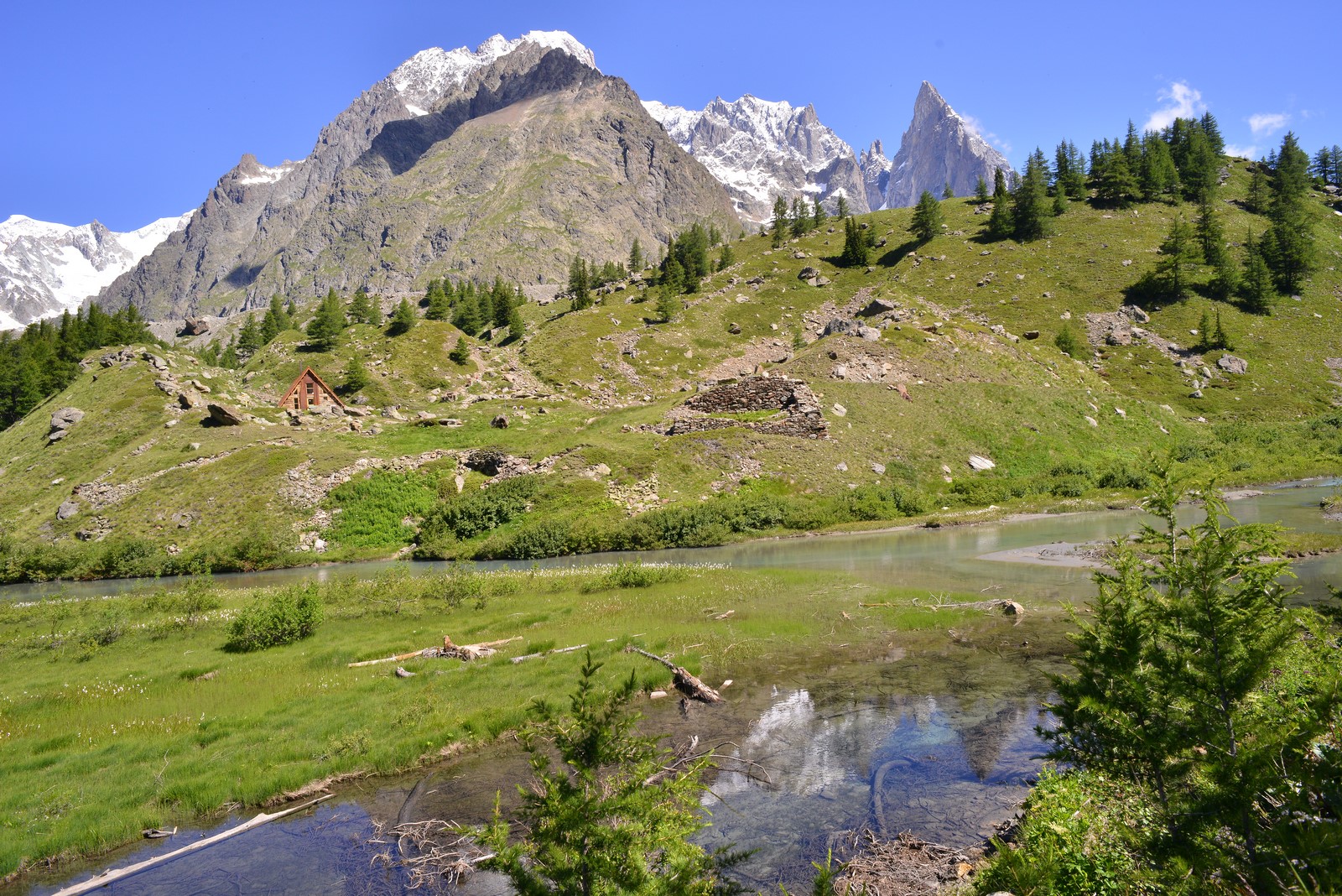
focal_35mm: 16
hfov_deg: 96.7
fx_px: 597
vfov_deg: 73.8
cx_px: 671
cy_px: 448
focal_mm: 16
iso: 500
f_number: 11
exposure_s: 1/500
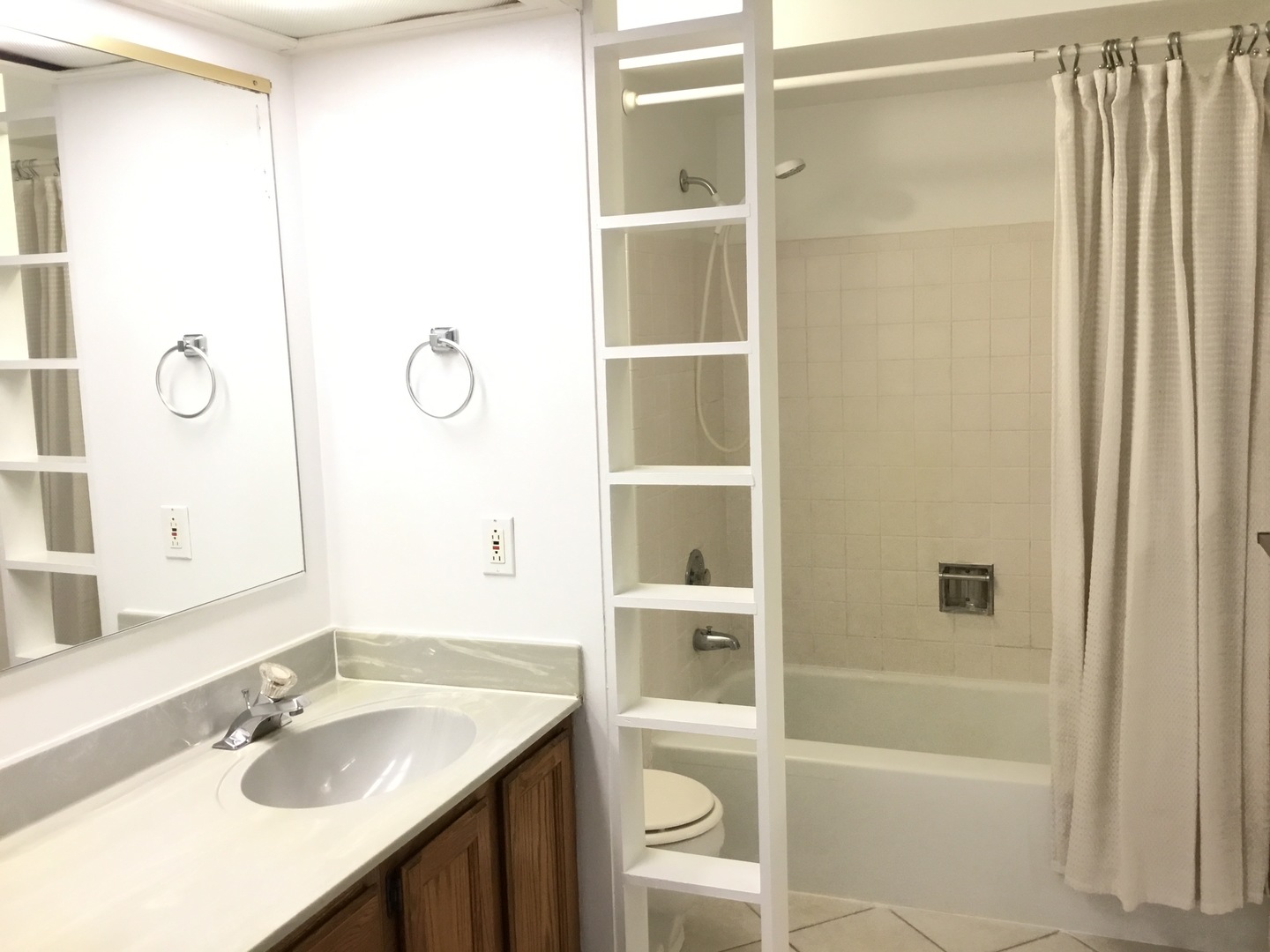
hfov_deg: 58.4
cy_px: 476
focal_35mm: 31
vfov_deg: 45.4
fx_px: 1137
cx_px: 635
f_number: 2.4
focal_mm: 3.3
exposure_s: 1/30
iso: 100
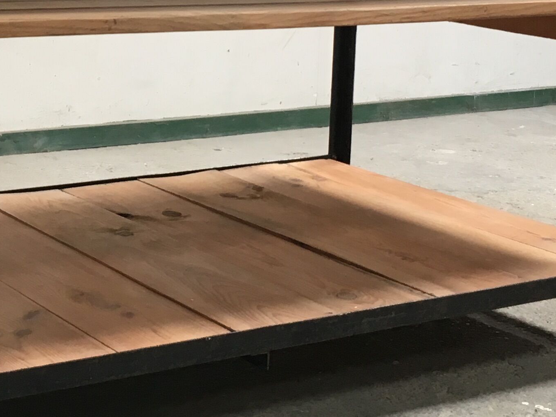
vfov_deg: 16.9
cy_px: 49
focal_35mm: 86
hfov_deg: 22.5
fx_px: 1381
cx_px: 114
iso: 32
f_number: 2.2
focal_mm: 4.15
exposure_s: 1/33
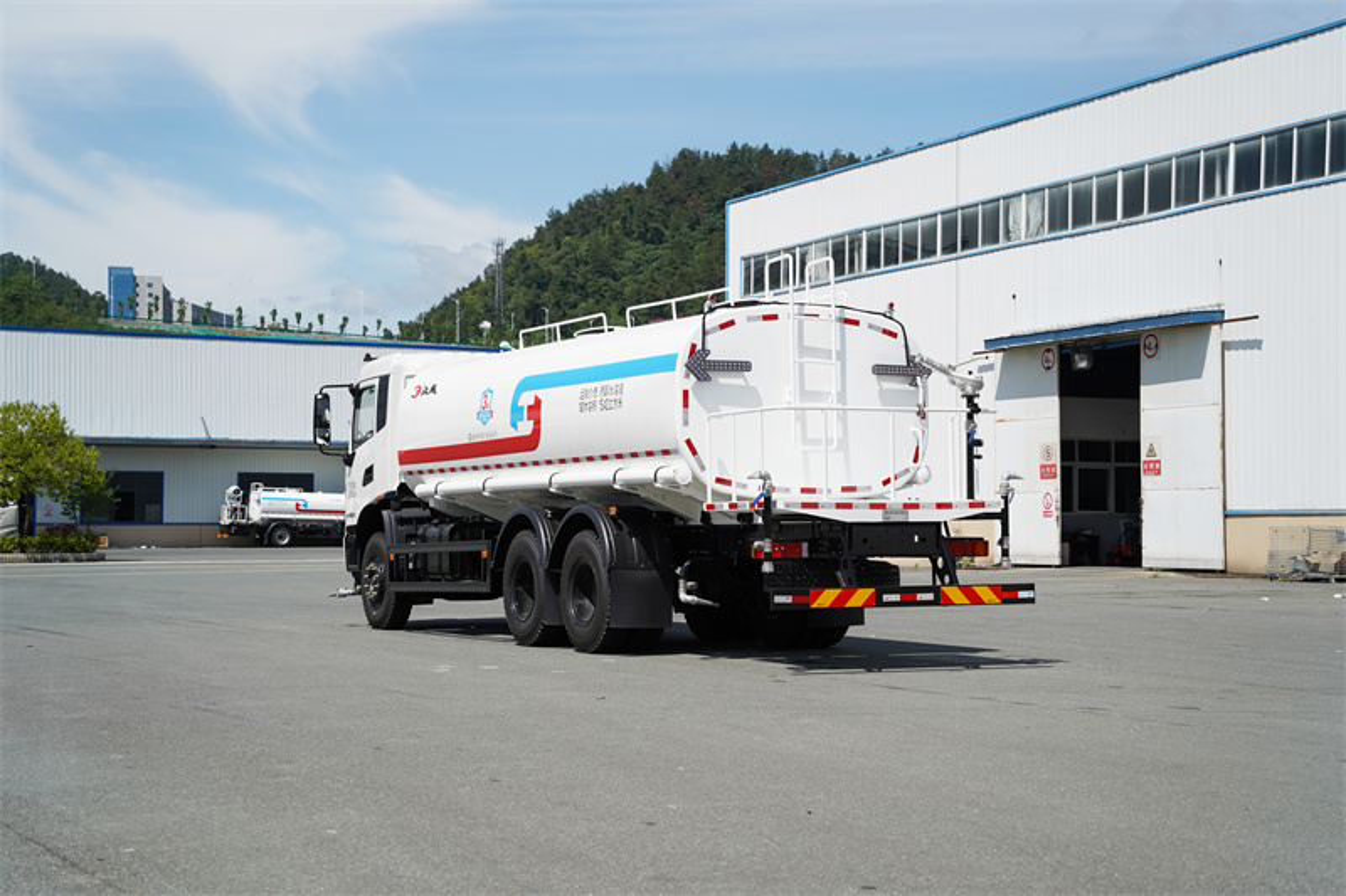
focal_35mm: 48
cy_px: 448
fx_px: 1794
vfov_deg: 28.1
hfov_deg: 41.1
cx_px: 673
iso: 100
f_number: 5
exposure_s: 1/1250
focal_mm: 48
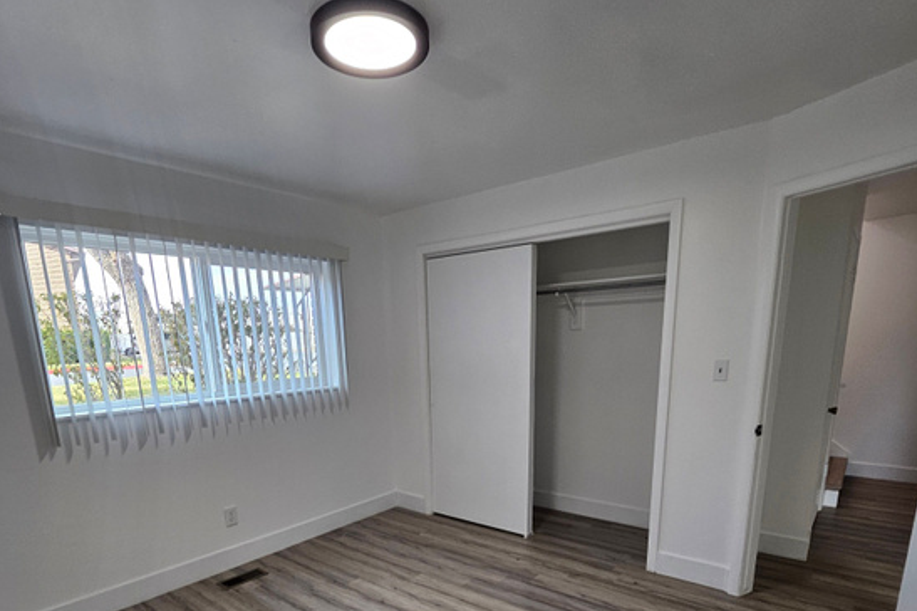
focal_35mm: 19
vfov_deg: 61.1
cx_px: 441
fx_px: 484
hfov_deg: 86.9
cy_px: 455
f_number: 2.2
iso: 80
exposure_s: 1/60
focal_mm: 1.7
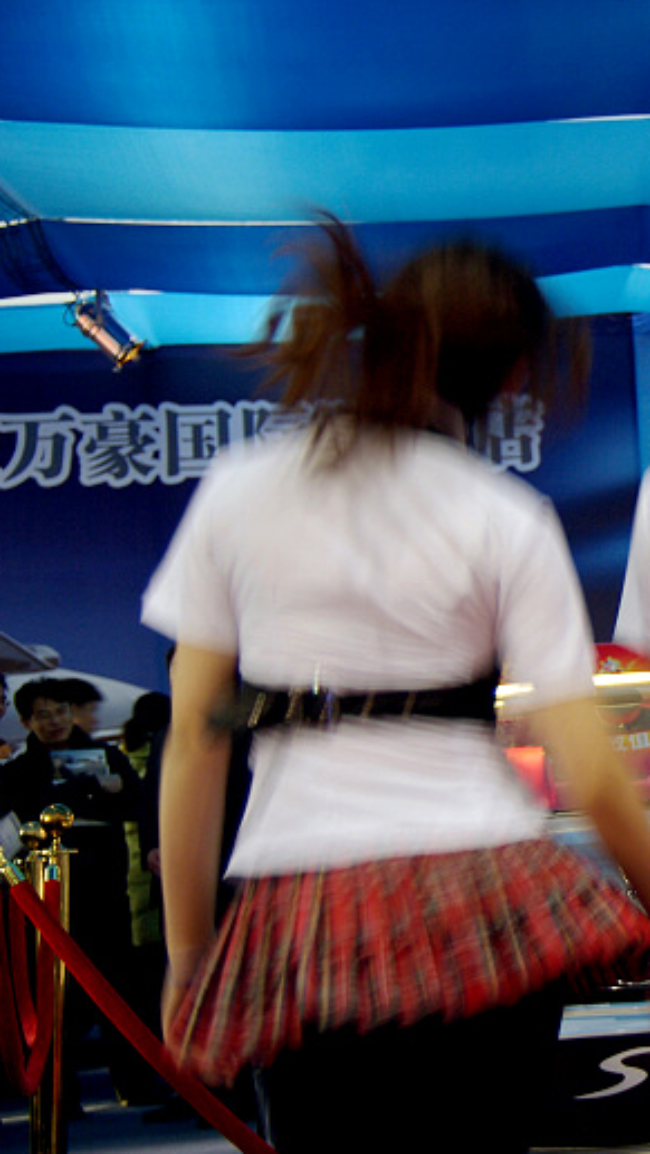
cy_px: 574
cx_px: 858
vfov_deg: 30.7
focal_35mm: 69
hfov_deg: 16.5
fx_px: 2107
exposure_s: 1/25
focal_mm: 29
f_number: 2.8
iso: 250
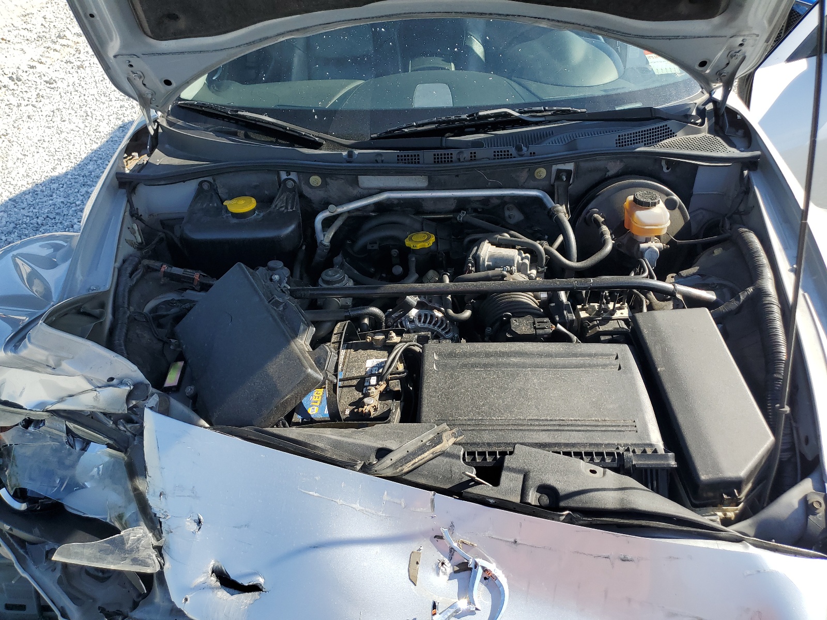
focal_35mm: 26
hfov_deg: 67.3
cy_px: 310
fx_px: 621
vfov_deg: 53.1
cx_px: 414
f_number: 1.5
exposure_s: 1/1250
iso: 50
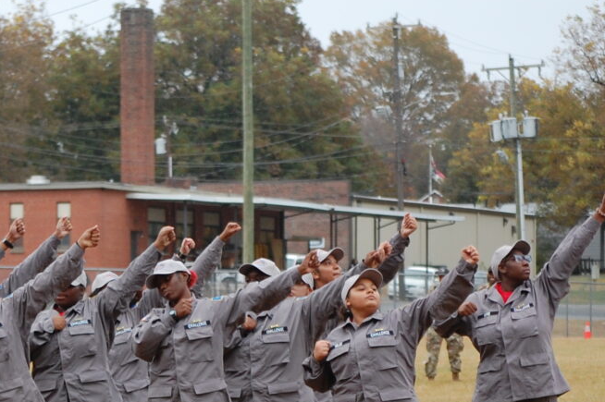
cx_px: 68
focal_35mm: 268
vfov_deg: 5.1
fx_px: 4500
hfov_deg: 7.7
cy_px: 346
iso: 400
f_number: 4.5
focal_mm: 72
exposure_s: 1/320
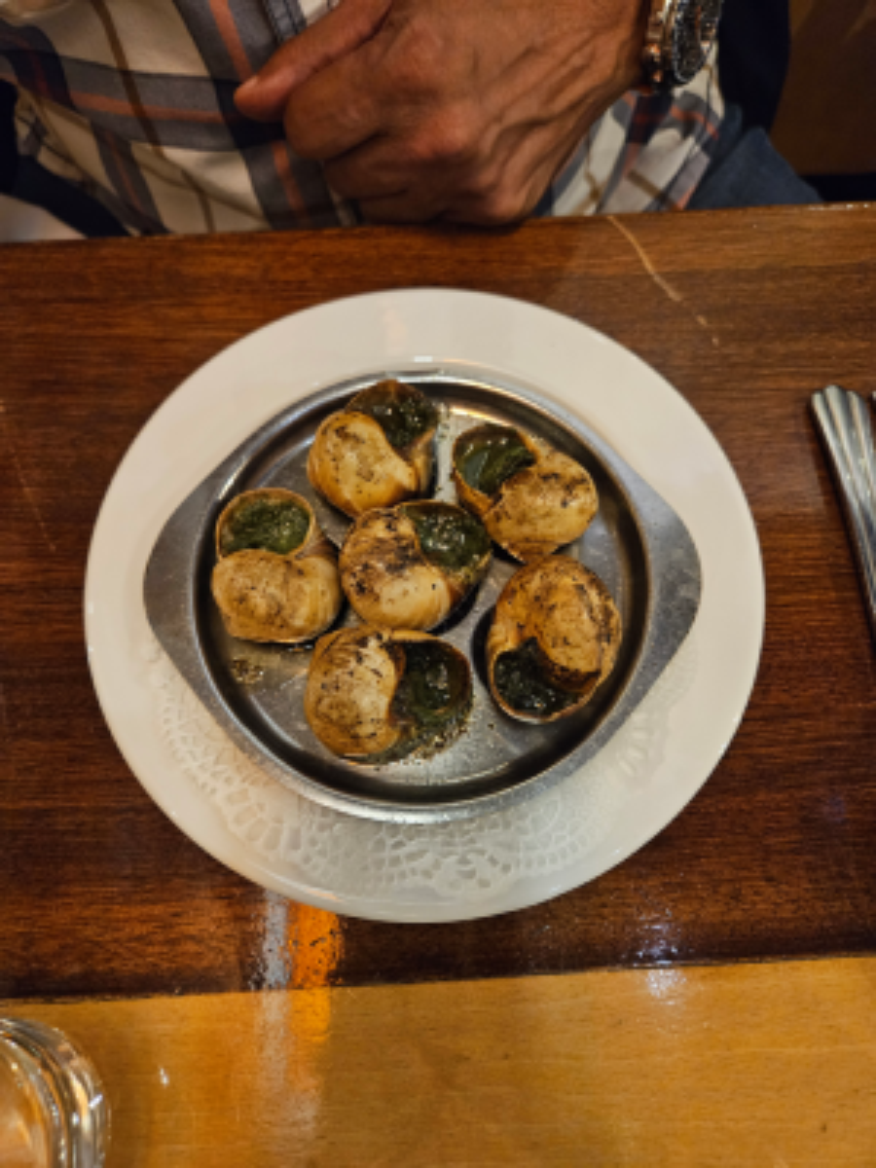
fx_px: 776
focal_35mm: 23
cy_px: 584
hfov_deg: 58.9
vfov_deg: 73.9
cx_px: 438
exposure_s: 1/25
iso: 800
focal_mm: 5.4
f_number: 1.8
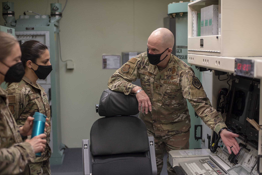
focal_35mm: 50
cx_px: 131
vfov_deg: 27.0
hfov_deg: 39.6
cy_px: 88
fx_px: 364
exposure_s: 1/80
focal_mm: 50
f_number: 2.5
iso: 400
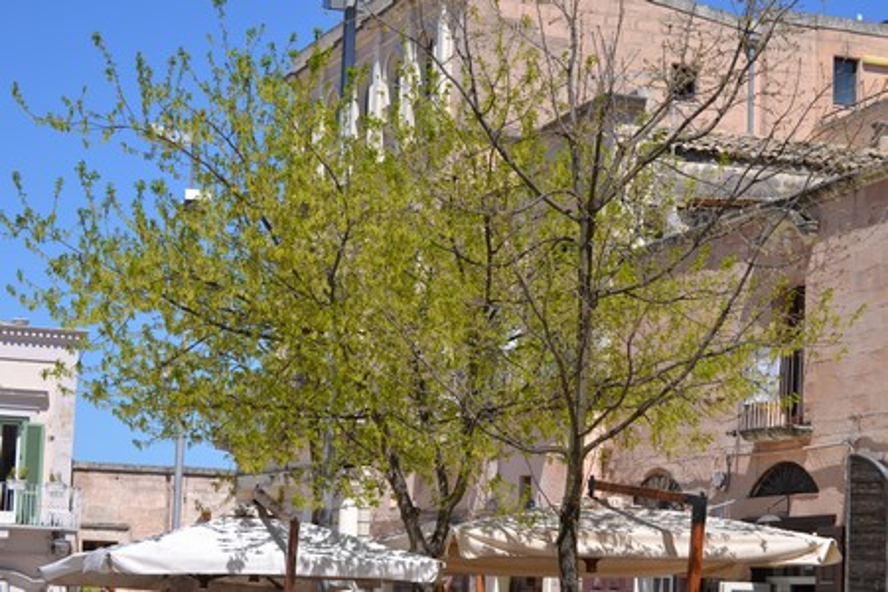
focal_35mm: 82
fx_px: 2035
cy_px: 296
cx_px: 444
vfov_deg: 16.6
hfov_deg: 24.6
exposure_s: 1/320
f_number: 8
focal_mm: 55
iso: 100
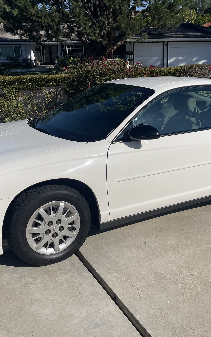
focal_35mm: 36
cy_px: 167
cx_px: 126
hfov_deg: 35.2
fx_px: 331
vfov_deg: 54.0
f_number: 1.6
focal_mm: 5.1
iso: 32
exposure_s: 1/10000
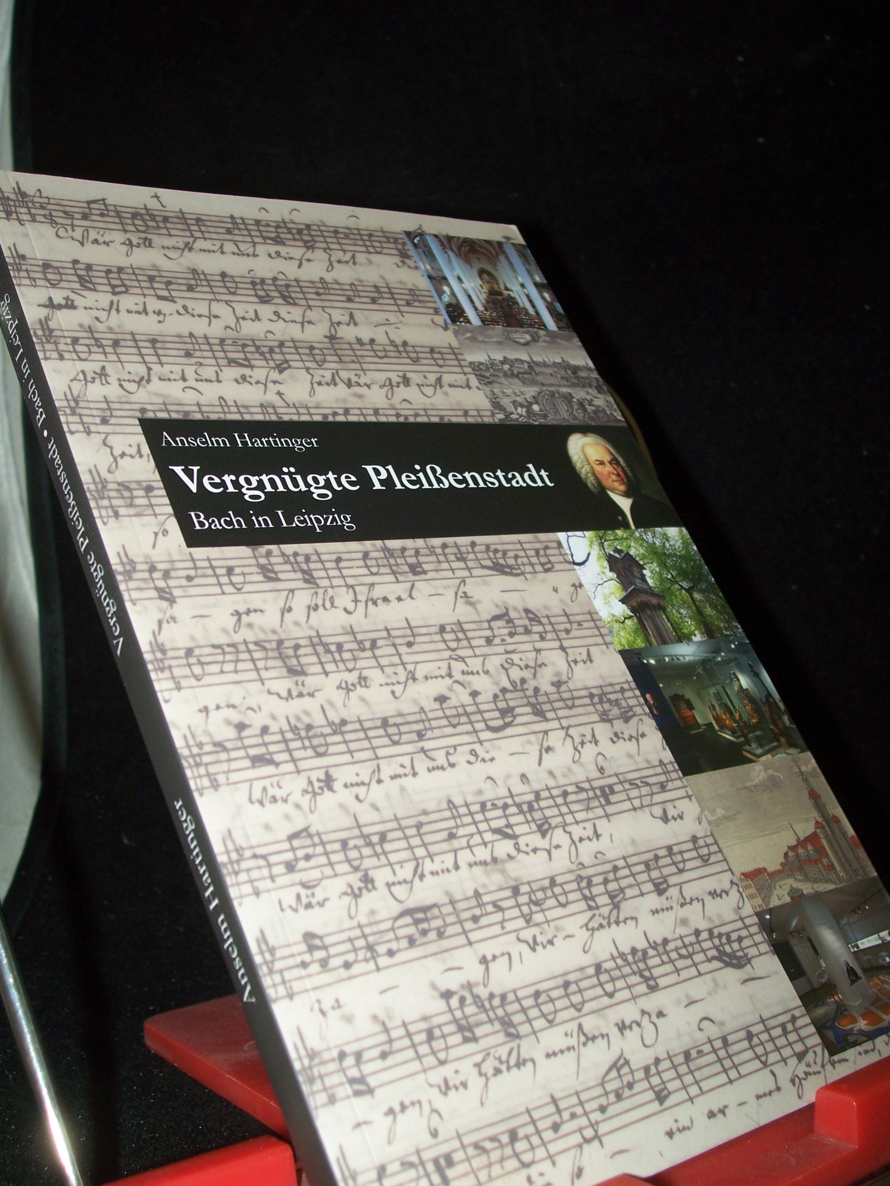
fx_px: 1440
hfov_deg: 34.3
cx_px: 445
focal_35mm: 42
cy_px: 593
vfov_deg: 44.8
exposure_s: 1/60
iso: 80
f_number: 2.8
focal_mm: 7
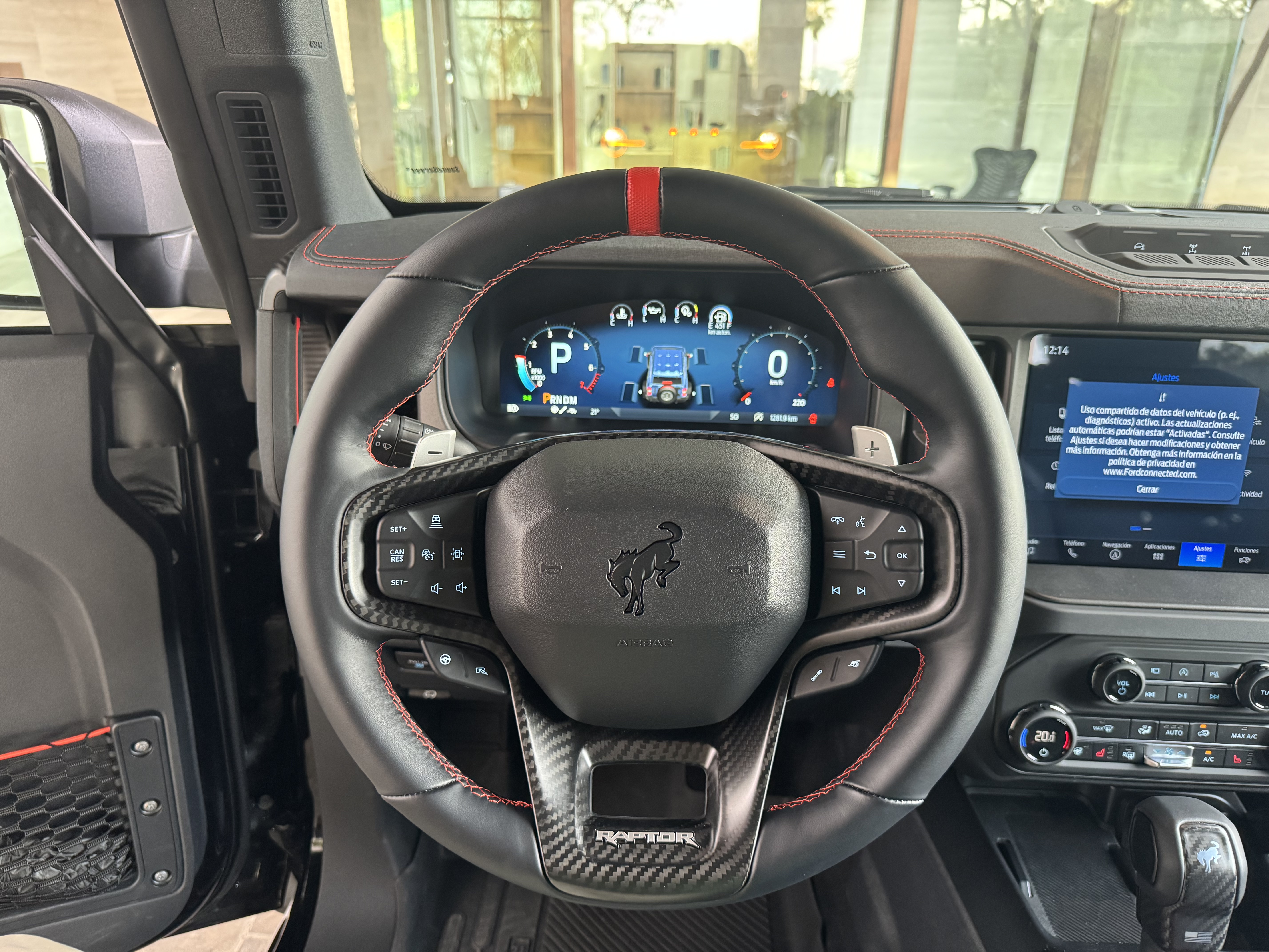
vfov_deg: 56.8
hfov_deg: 71.6
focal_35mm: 24
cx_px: 634
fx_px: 880
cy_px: 476
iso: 500
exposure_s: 1/60
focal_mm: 6.76
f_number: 1.78
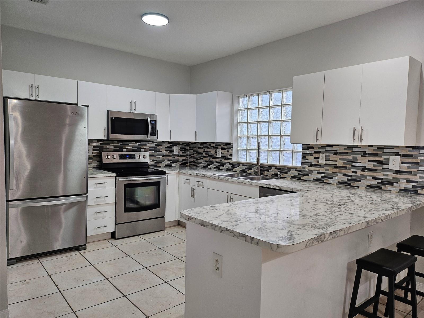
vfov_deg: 56.8
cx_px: 212
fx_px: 294
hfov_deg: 71.6
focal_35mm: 24
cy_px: 159
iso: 125
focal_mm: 5
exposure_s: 1/120
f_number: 1.8
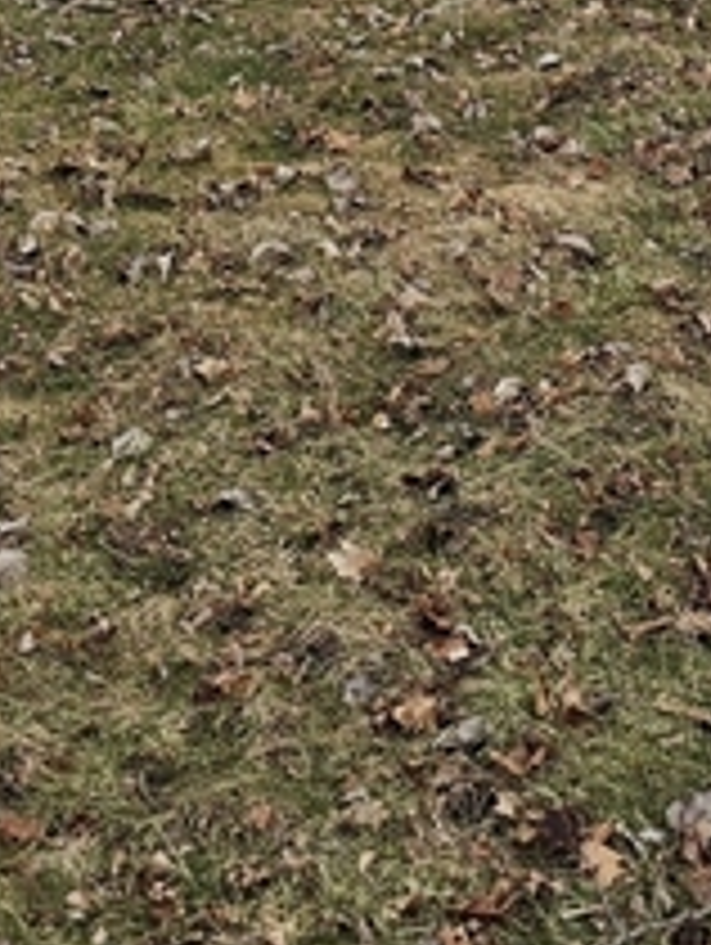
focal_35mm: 84
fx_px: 2296
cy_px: -351
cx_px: 500
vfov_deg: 20.8
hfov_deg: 17.5
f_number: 1.7
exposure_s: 1/451
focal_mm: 6.3
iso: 20
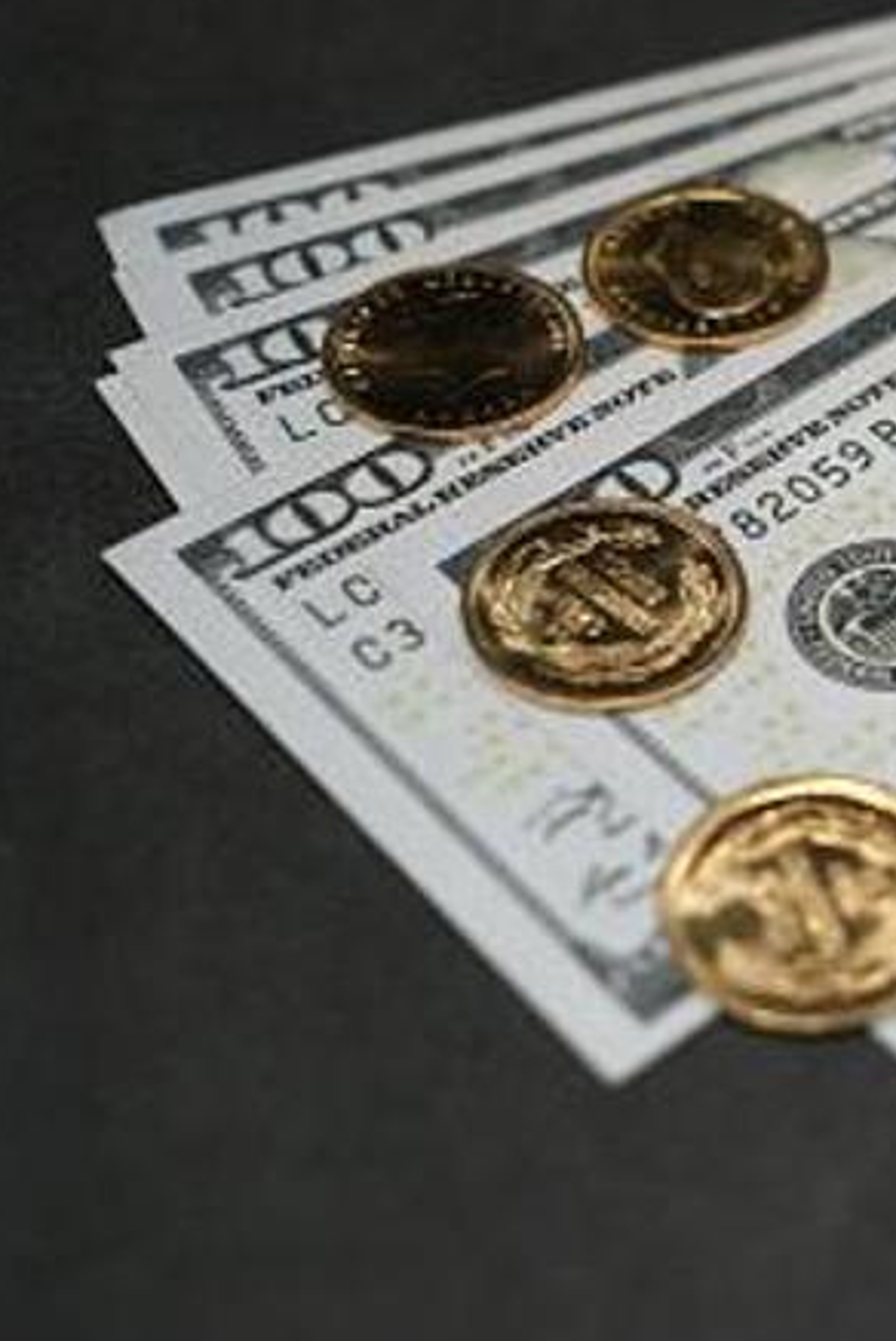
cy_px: 577
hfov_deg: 18.4
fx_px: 2534
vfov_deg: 29.6
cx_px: 1237
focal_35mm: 68
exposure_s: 1/750
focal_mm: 23
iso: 160
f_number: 2.8
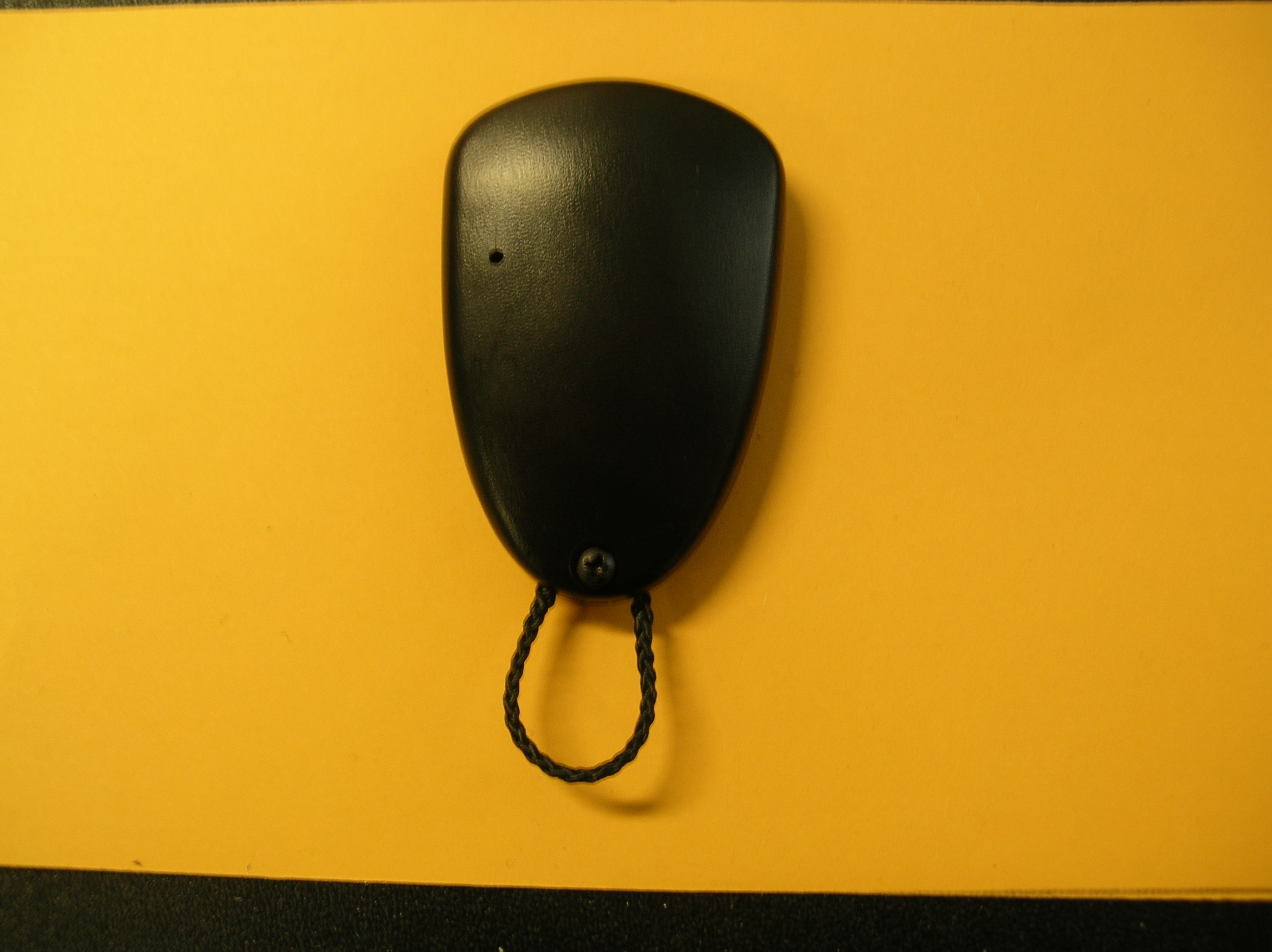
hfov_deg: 51.4
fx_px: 1322
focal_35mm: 36
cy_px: 476
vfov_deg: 39.6
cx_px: 636
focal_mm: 6
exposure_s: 1/9.6
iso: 50
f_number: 2.7
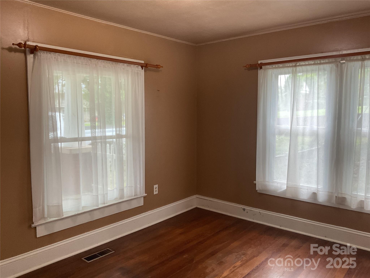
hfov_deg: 61.7
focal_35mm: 29
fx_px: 310
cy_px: 139
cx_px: 185
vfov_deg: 48.2
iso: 125
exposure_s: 1/60
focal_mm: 3
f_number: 1.8
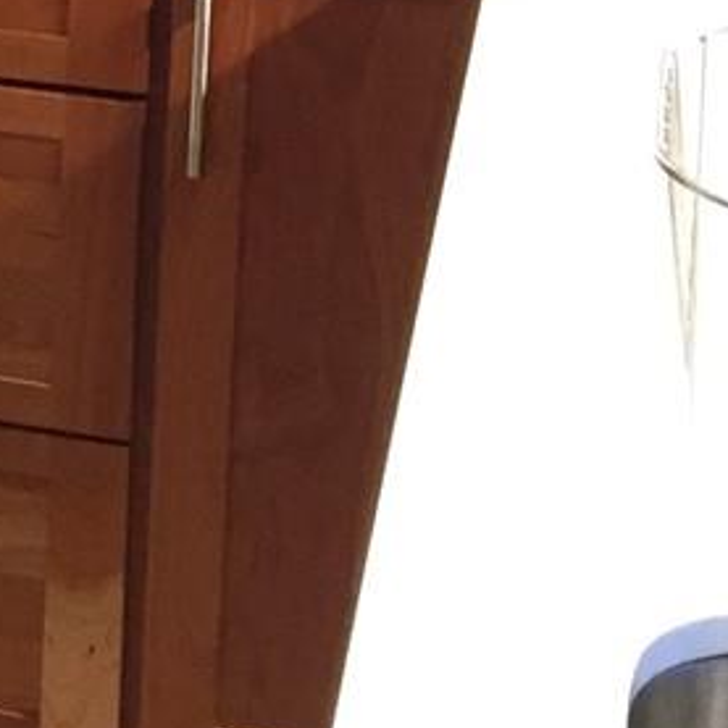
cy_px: -352
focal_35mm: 148
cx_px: -775
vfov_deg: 11.3
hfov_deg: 10.7
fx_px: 3521
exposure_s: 1/30
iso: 200
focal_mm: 4.15
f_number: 2.2
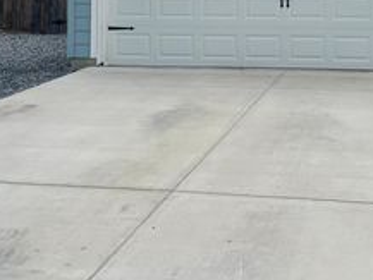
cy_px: -28
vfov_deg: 23.0
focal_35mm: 60
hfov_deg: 30.8
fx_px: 647
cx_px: 332
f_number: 1.6
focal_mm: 5.1
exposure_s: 1/7874
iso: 50
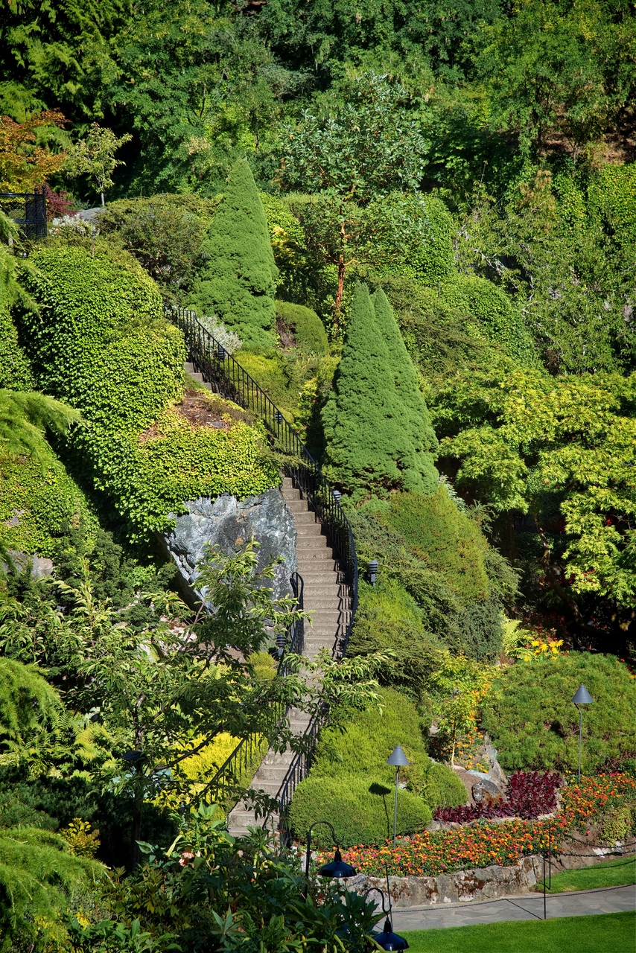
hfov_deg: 11.4
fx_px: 3178
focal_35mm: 120
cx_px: 318
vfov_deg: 17.1
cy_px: 476
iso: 100
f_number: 6.3
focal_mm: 120
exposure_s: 1/250
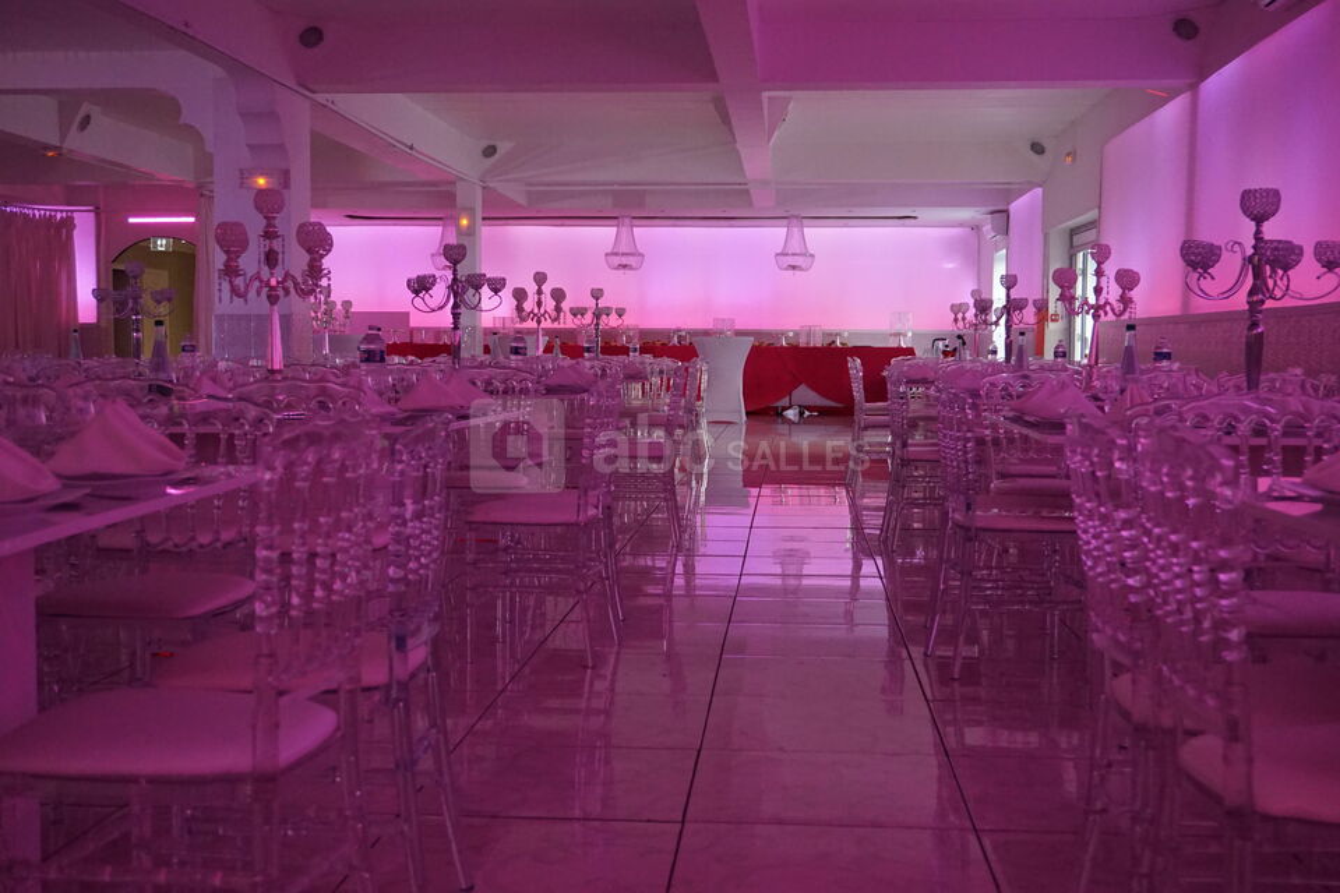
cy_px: 446
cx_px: 670
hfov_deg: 46.4
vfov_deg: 31.9
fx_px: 1563
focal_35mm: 42
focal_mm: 28
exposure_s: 1/160
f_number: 4.5
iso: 2000
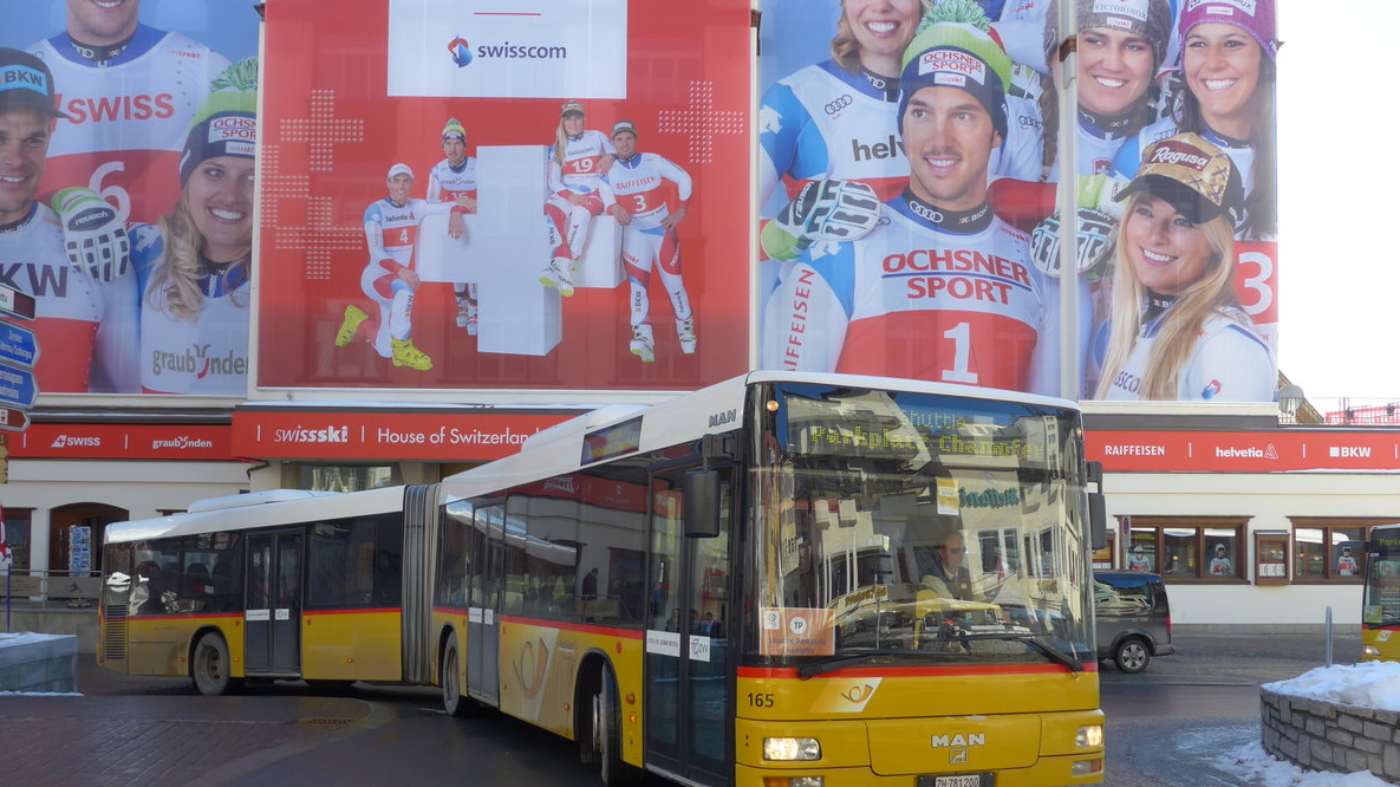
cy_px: 477
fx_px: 1188
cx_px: 703
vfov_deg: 36.5
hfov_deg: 61.0
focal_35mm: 32
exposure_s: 1/400
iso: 80
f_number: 2.8
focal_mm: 6
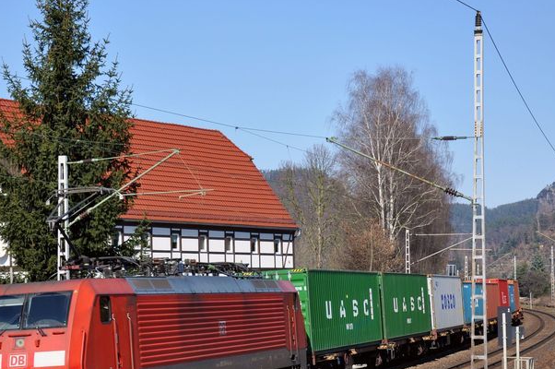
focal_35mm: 102
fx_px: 1571
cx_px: 183
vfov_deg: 13.4
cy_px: 251
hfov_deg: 20.0
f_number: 7.1
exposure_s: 1/800
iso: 200
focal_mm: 40
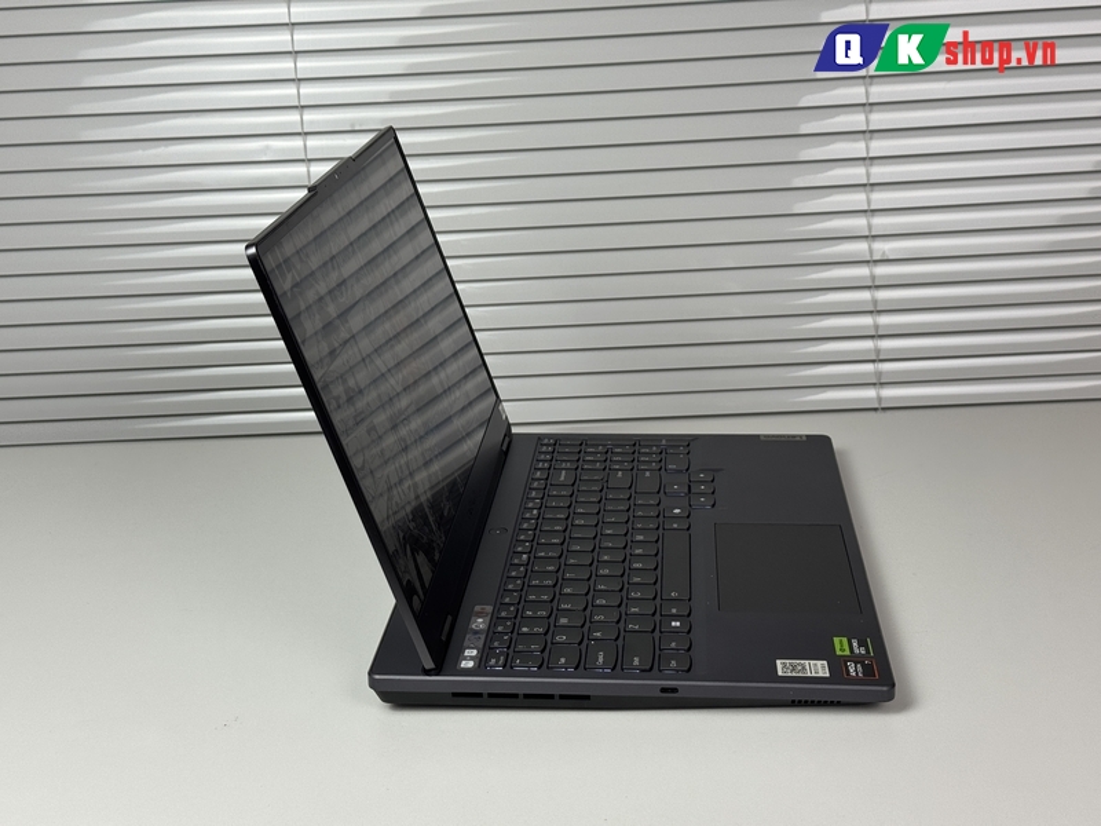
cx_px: 550
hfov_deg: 39.7
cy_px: 413
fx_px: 1527
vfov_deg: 30.3
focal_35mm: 48
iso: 64
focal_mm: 6.76
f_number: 1.78
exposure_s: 1/226
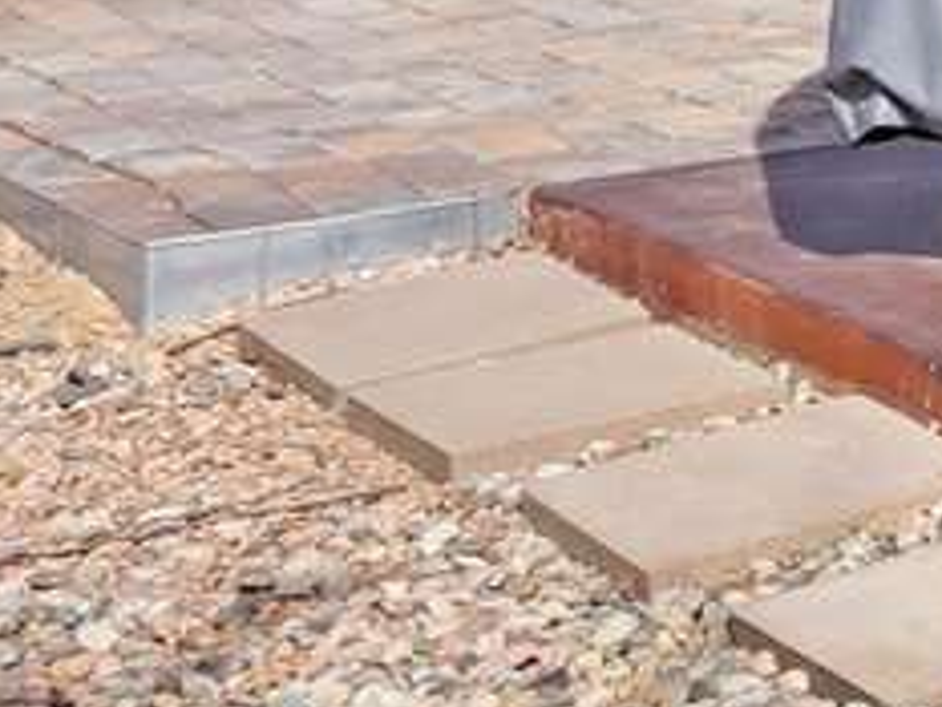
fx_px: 4138
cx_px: 2353
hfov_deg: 10.8
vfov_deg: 9.4
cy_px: -519
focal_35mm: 152
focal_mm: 12
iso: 100
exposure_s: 1/160
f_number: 8
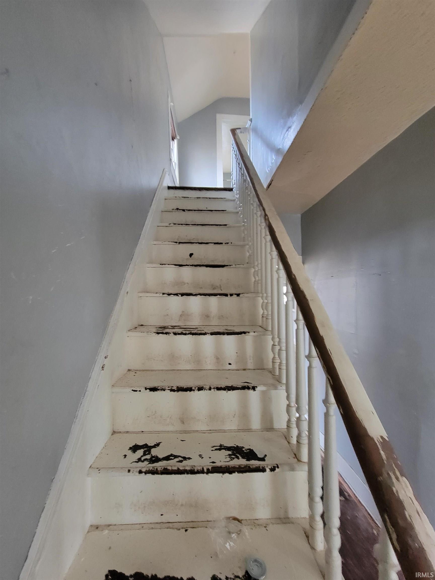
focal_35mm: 13
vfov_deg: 106.2
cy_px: 290
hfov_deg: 89.9
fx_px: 218
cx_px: 218
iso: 640
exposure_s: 1/30
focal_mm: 2.2
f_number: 2.2
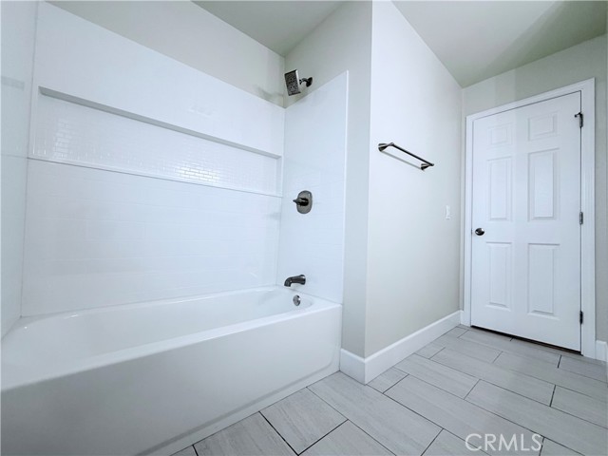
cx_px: 304
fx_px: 246
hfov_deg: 102.1
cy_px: 228
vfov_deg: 85.7
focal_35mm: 14
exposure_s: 1/120
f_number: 2.2
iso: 160
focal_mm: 2.22
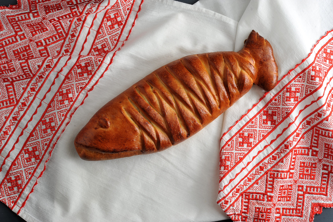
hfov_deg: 23.9
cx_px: 166
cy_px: 111
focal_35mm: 85
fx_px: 786
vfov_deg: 16.1
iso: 200
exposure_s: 1/200
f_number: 13
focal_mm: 85
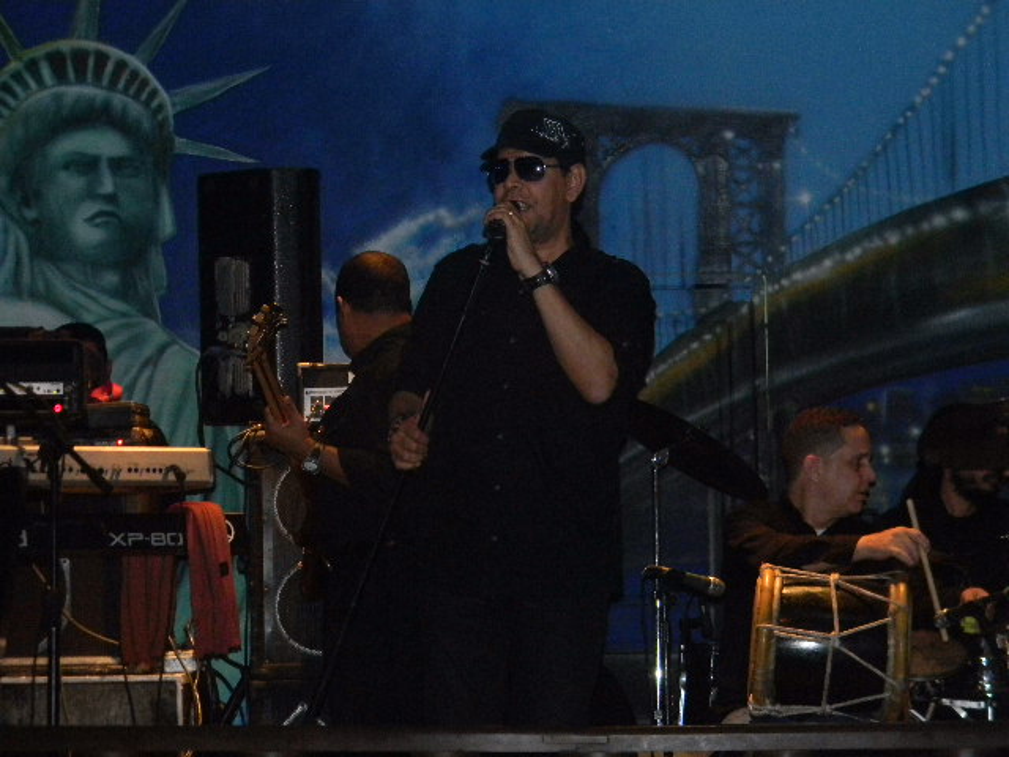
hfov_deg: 18.7
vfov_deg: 14.1
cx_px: 504
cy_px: 378
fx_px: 3061
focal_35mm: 105
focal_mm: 19
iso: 800
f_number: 4.7
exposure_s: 1/30
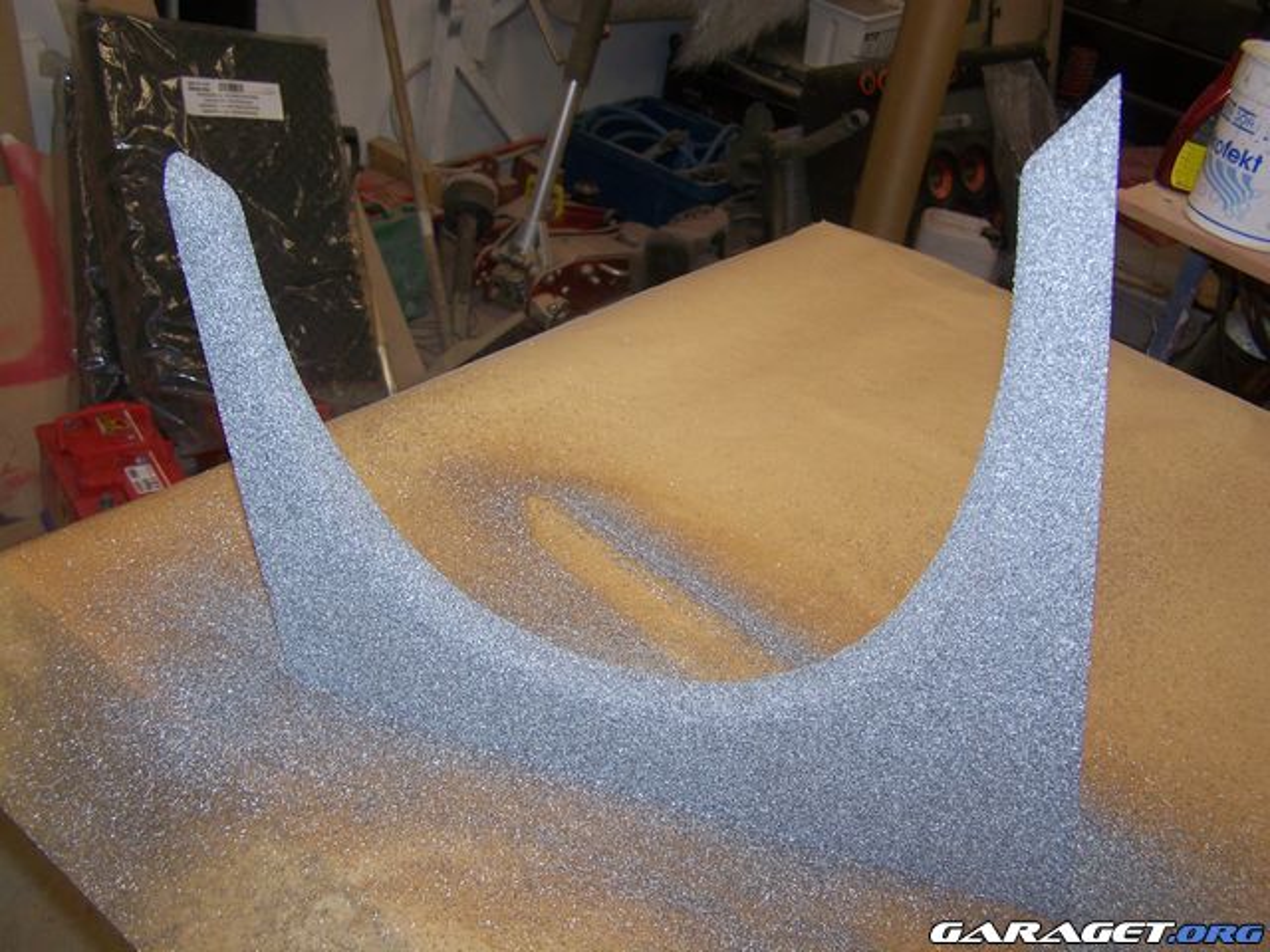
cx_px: 635
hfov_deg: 49.0
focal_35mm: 38
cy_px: 476
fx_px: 1394
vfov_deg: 37.7
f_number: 2.8
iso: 80
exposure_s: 1/60
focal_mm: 6.3
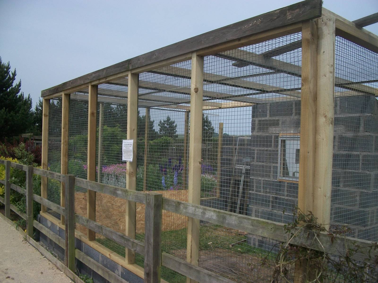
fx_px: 349
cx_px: 189
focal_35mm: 32
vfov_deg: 44.2
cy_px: 142
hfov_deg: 56.8
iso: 80
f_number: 5.5
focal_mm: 5.7
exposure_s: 1/500
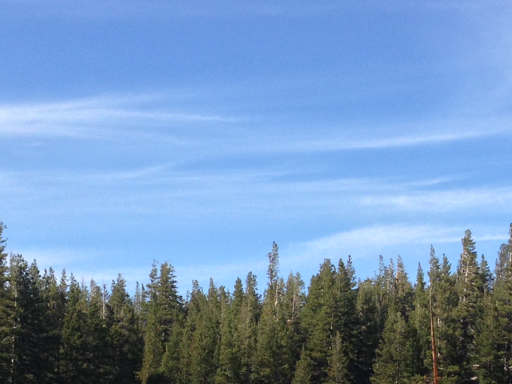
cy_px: 456
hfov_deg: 22.5
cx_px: 406
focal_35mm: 86
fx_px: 1272
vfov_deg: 16.5
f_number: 2.4
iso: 50
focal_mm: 4.12
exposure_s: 1/1043
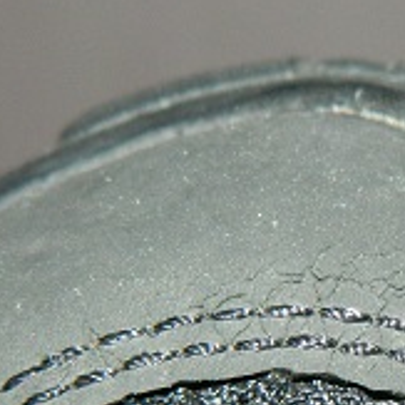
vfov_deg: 6.2
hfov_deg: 6.2
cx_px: 485
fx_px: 3706
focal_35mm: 280
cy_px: 317
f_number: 12.6
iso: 200
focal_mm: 18.6
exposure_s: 1/60
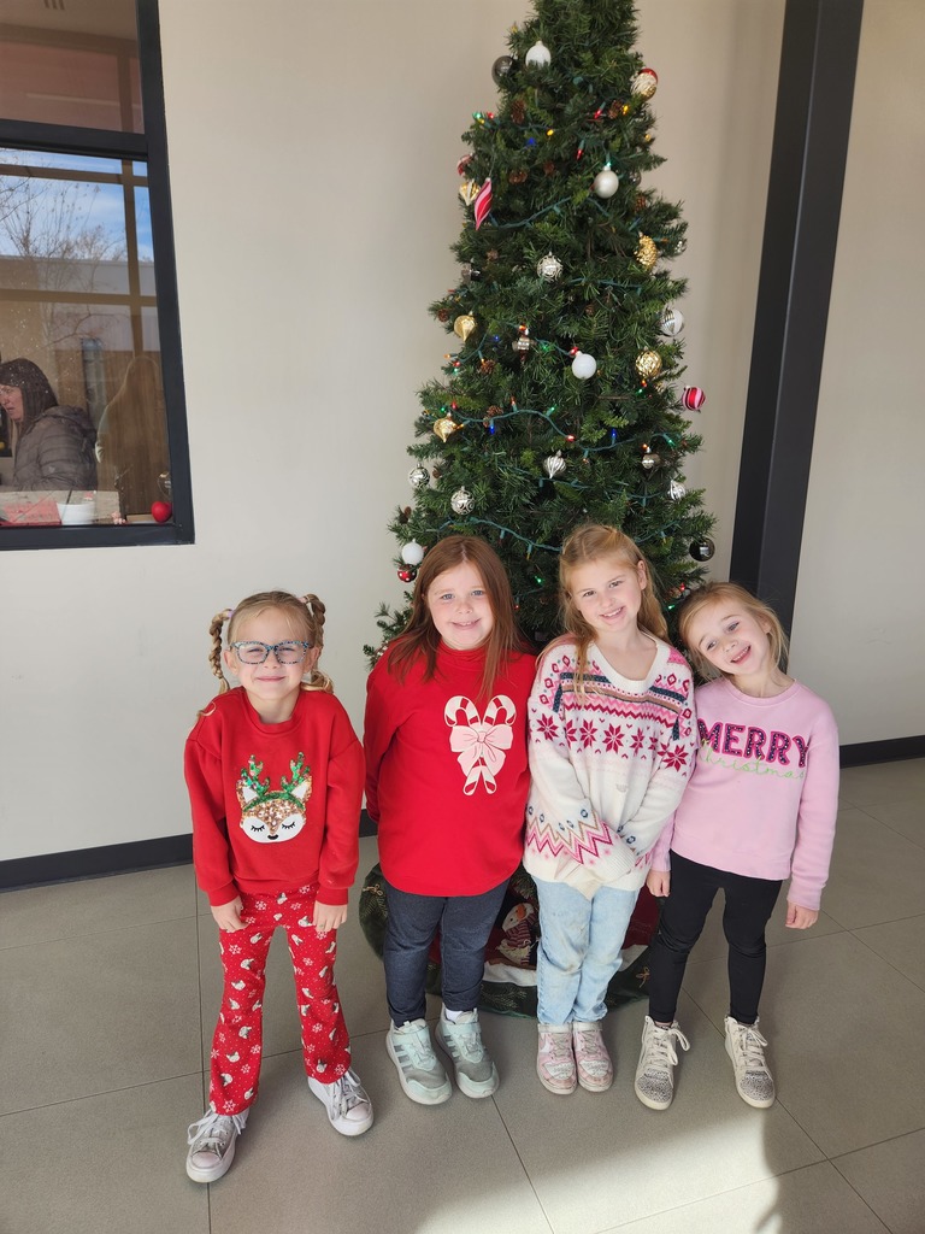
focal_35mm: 23
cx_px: 462
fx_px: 819
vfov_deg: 73.9
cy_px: 617
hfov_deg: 58.9
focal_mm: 5.4
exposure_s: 1/180
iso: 20
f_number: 1.8
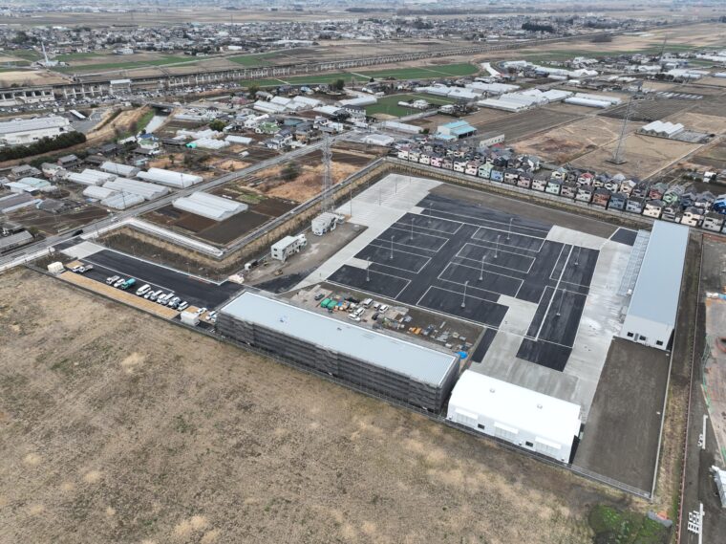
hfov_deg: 71.6
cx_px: 363
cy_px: 272
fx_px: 503
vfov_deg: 56.8
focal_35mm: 24
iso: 100
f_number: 2.8
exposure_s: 1/1250
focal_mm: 12.29
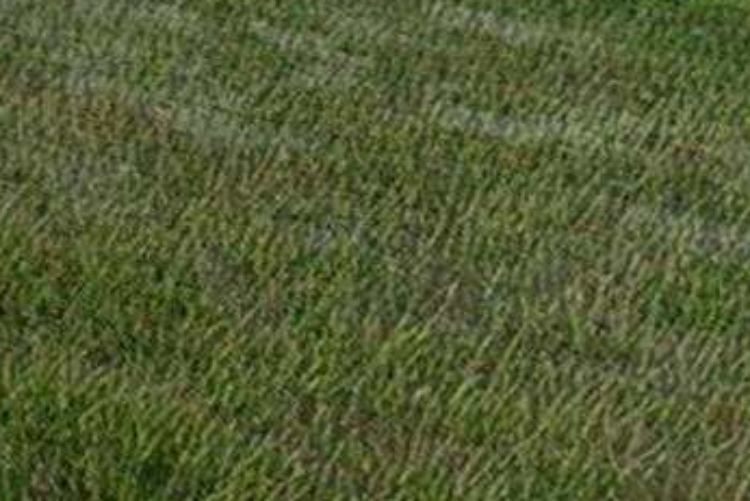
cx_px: -1305
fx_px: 1480
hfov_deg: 12.8
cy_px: -253
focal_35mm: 71
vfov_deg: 17.3
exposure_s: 1/160
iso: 320
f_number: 4
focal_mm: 12
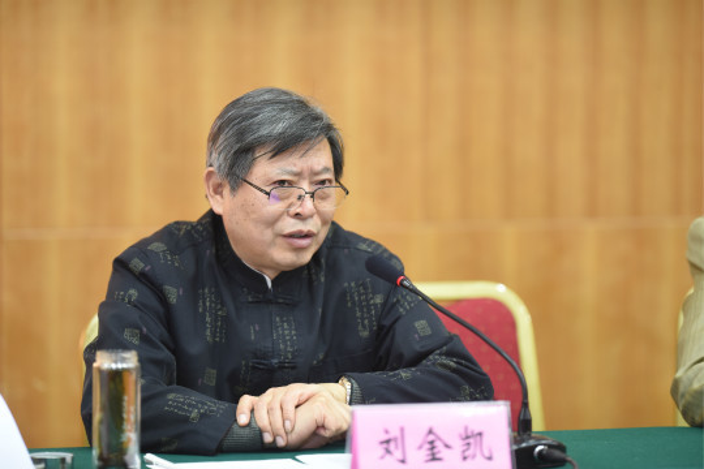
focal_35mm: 200
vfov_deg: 6.9
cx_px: 352
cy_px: 234
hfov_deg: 10.3
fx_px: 3911
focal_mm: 200
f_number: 2
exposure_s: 1/100
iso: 1250
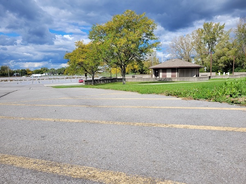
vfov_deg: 53.1
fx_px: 185
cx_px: 123
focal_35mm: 26
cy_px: 92
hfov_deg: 67.3
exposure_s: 1/2483
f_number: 1.8
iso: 40
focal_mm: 5.4
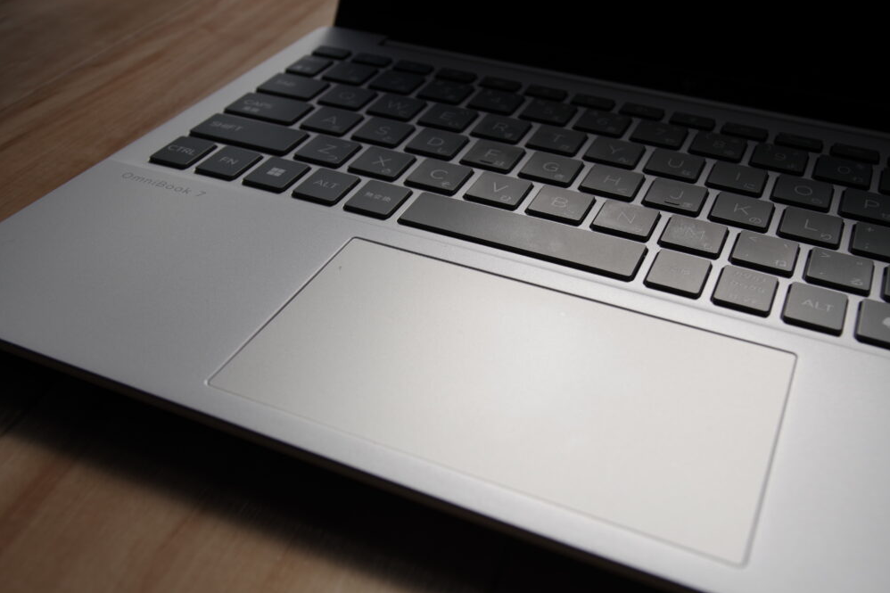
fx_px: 989
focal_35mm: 40
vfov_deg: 33.4
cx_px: 456
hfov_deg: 48.5
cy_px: 300
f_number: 7.1
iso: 200
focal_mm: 26
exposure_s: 1/320
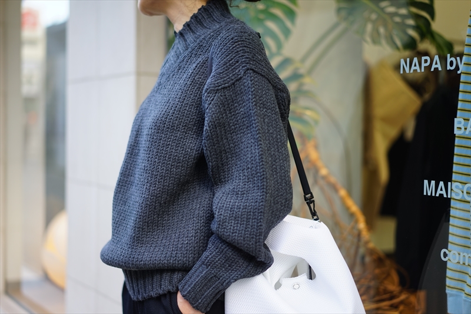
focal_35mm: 55
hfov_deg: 36.3
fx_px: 719
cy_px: 157
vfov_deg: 24.6
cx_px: 236
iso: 100
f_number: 1.8
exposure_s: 1/100
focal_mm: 55
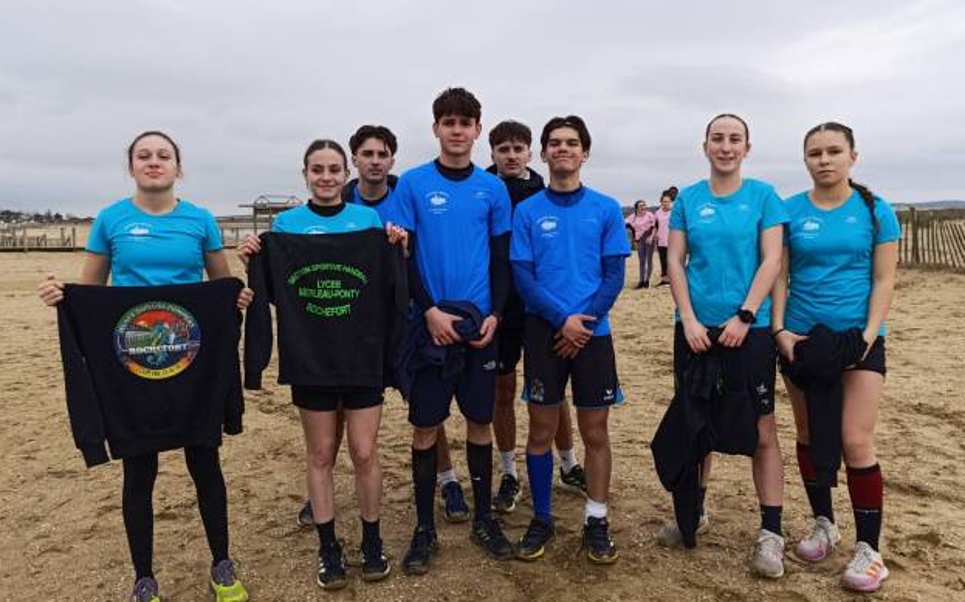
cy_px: 310
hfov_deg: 72.6
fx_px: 657
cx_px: 494
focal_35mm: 25
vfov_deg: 49.2
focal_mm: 6.14
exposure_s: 1/322
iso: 50
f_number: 1.6
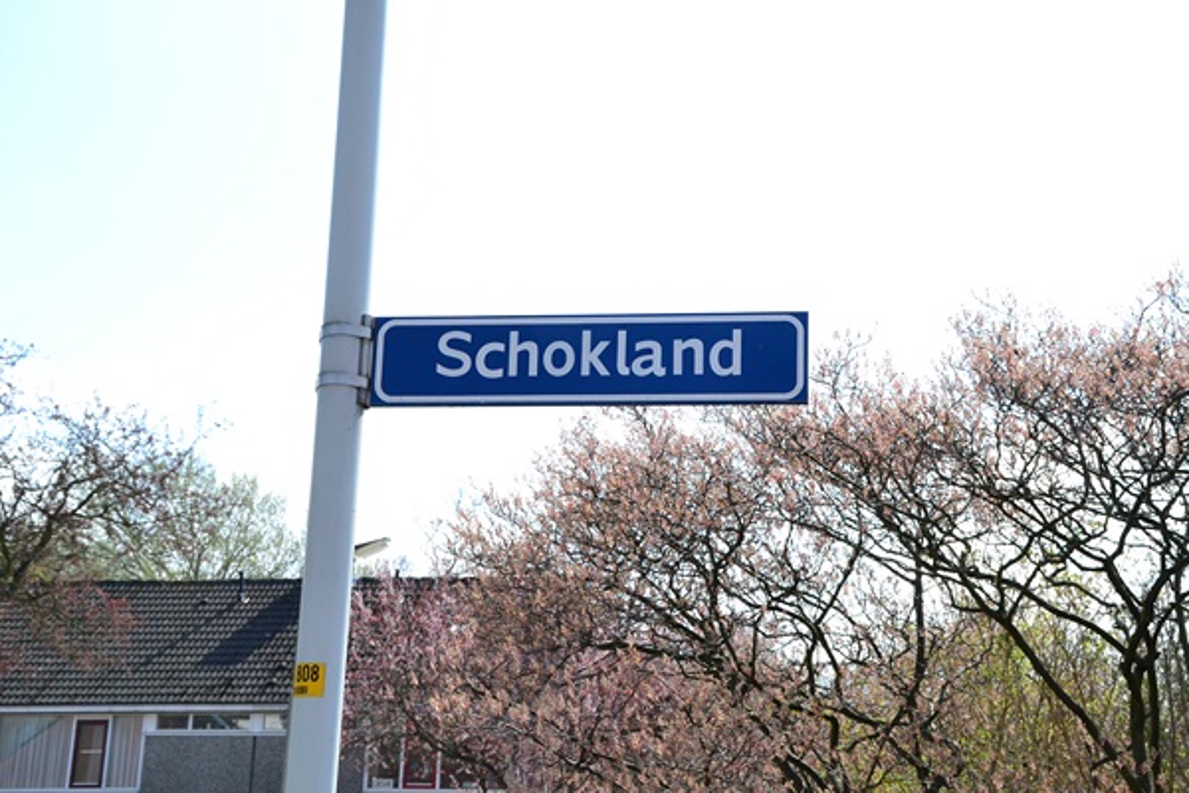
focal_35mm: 57
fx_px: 1882
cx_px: 594
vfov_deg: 23.8
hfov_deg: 35.1
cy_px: 396
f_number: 13
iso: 800
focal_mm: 38
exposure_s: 1/640
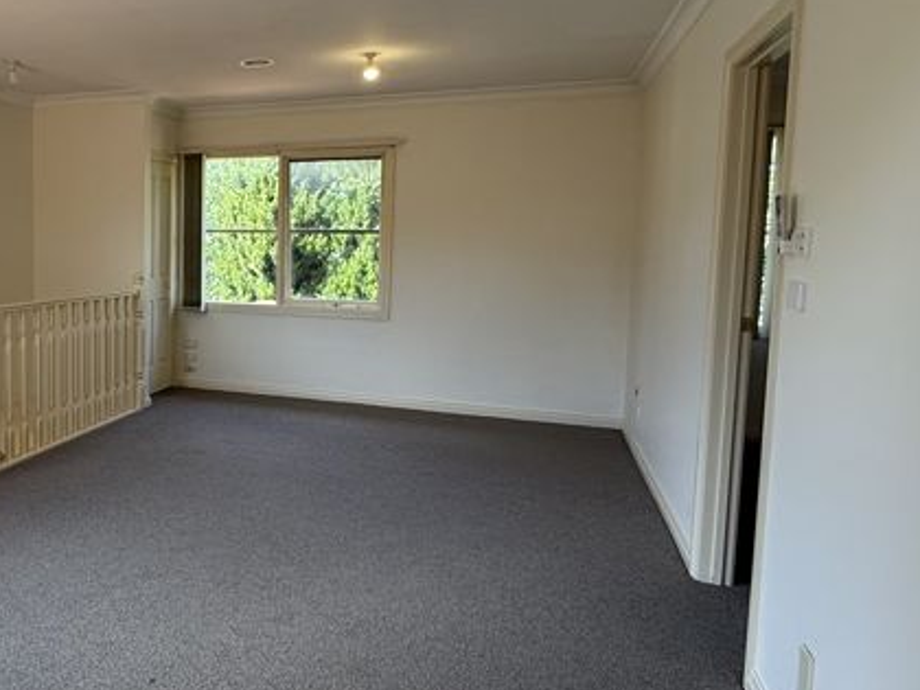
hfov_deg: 54.9
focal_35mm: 30
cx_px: 158
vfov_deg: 46.7
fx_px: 797
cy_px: 304
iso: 64
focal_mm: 2.22
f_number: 2.2
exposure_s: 1/135
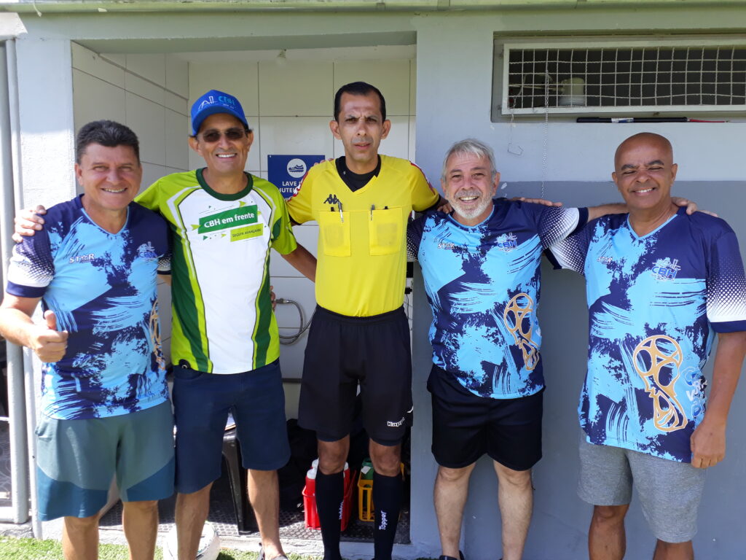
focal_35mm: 27
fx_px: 582
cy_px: 280
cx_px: 373
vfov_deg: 51.4
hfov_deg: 65.3
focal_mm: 3.6
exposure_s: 1/265
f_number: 1.9
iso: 40
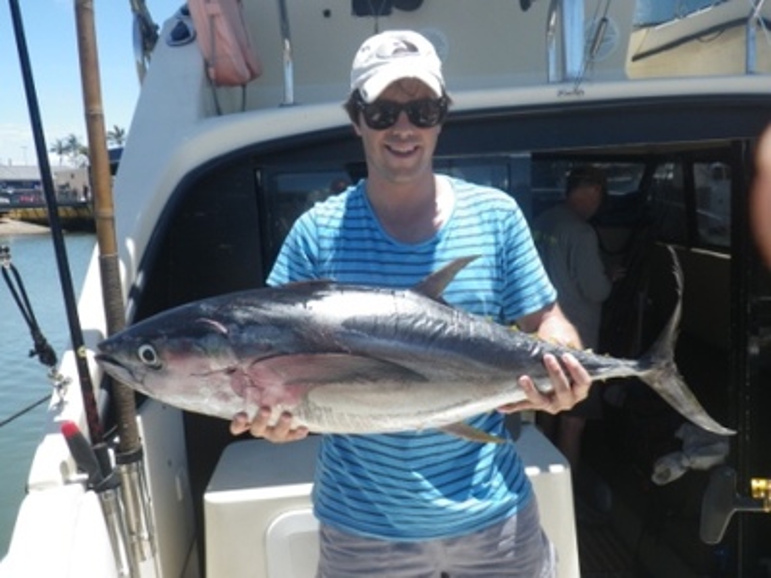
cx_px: 386
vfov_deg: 49.7
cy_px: 289
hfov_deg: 63.4
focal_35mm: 28
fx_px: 624
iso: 80
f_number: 4.2
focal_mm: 5
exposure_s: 1/320
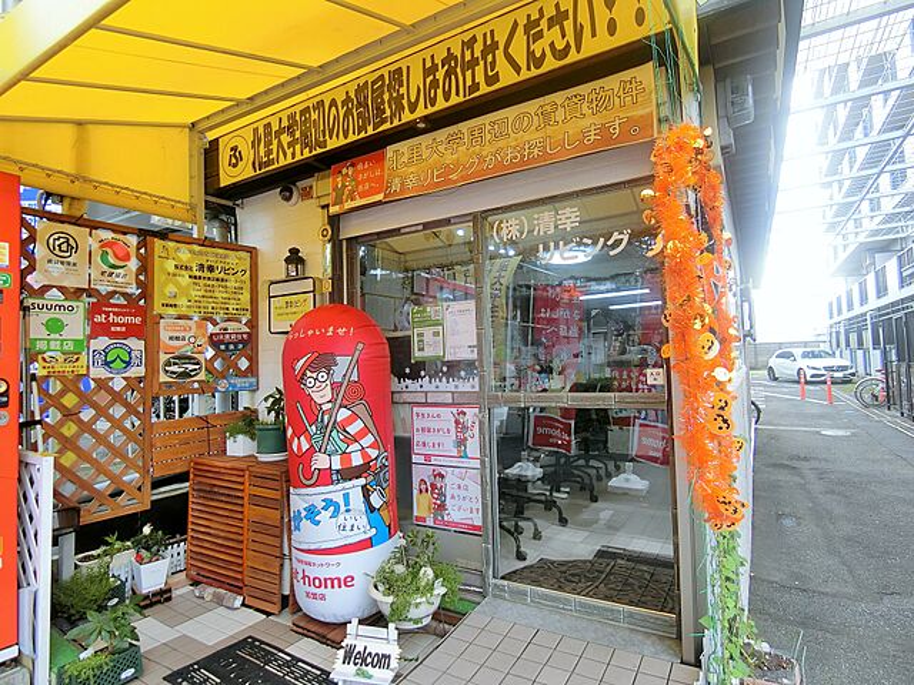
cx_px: 457
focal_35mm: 19
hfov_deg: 84.7
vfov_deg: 68.7
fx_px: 502
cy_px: 342
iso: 80
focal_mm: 4.06
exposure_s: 1/160
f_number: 2.7
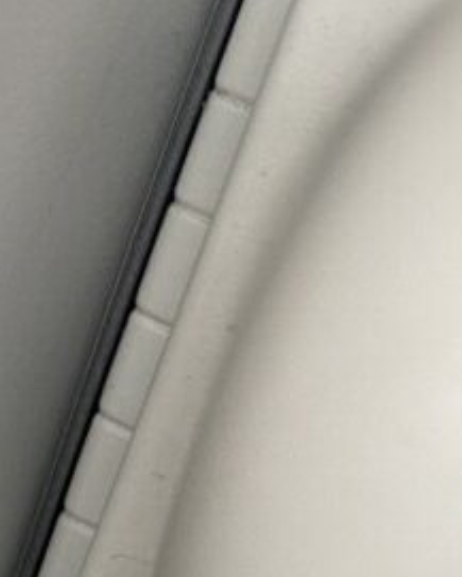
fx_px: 1845
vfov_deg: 15.7
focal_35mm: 108
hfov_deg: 14.3
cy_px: 969
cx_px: 209
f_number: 1.8
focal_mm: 4.25
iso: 80
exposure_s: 1/50
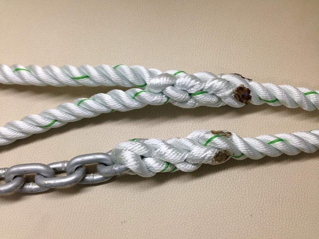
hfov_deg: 55.4
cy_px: 120
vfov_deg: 42.9
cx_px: 160
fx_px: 304
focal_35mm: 33
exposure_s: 1/33
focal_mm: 4.12
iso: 50
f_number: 2.4
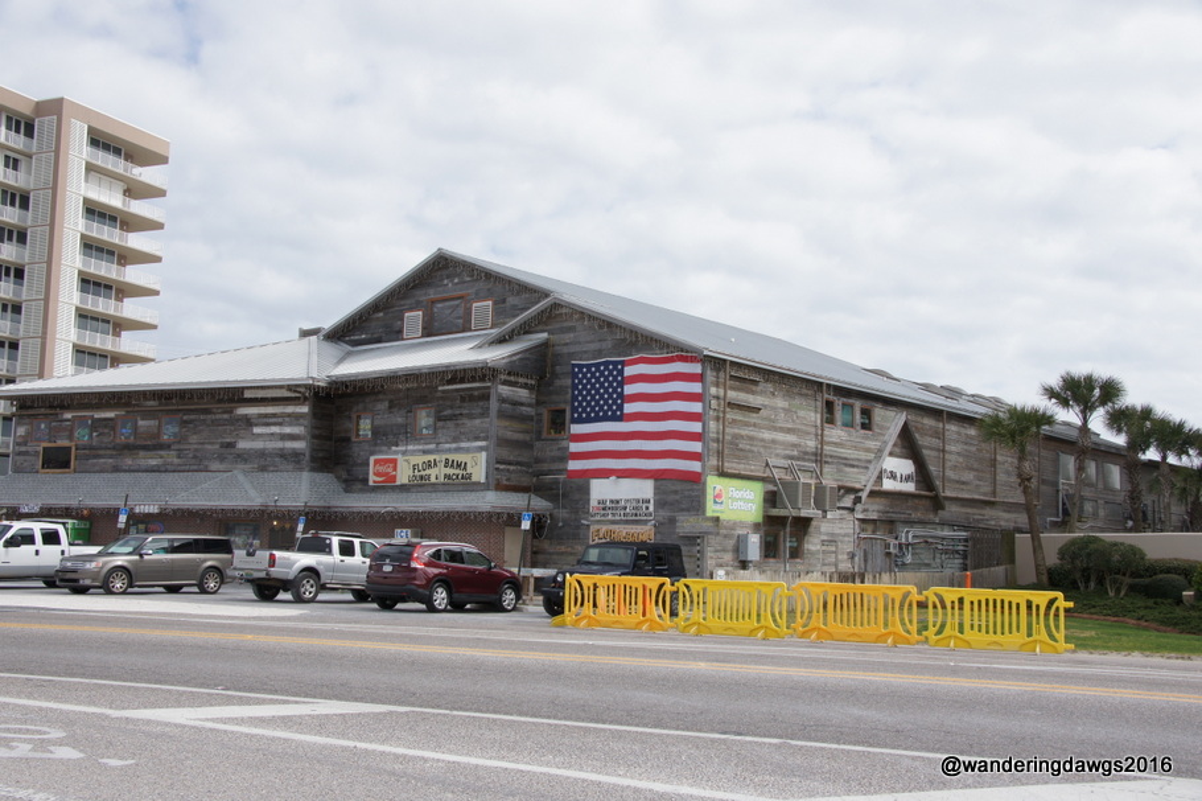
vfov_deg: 36.8
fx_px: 1201
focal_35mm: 36
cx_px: 601
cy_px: 400
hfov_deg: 53.1
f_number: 10
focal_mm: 24
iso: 200
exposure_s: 1/320
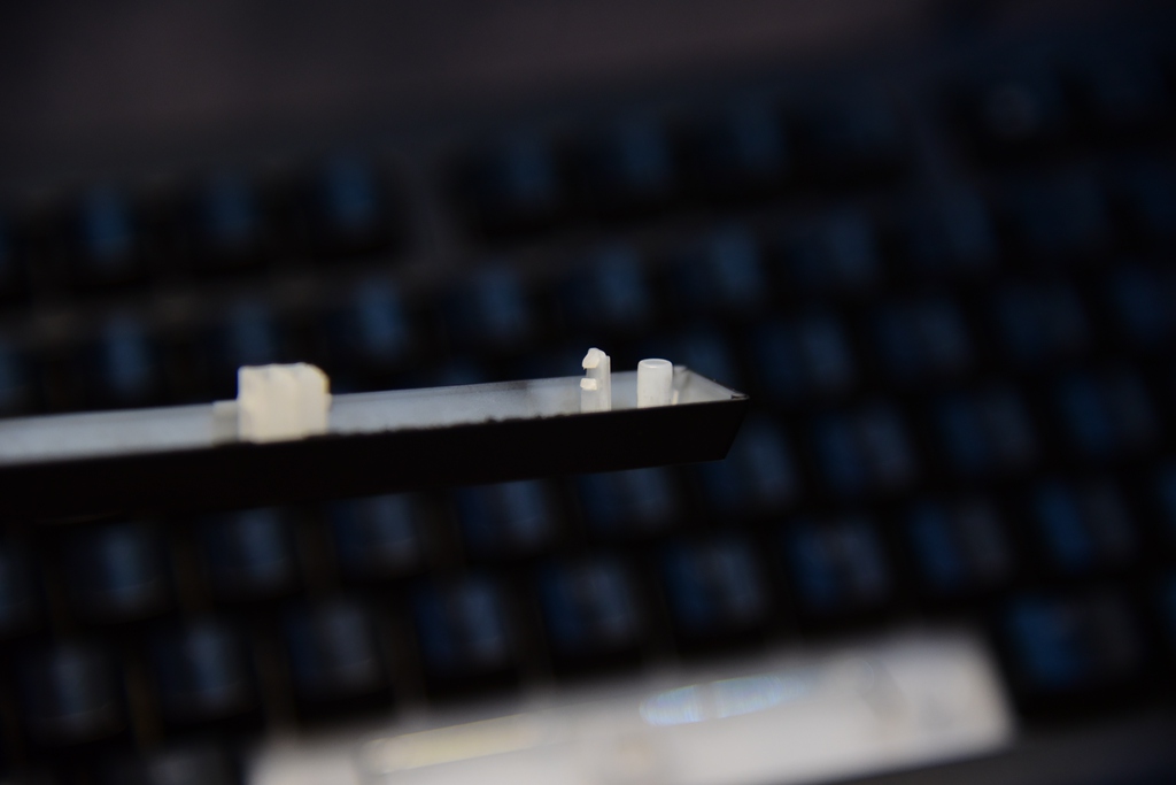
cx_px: 588
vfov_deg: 11.4
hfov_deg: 17.1
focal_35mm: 120
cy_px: 392
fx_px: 3920
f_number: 4
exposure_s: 1/40
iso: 1600
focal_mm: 120
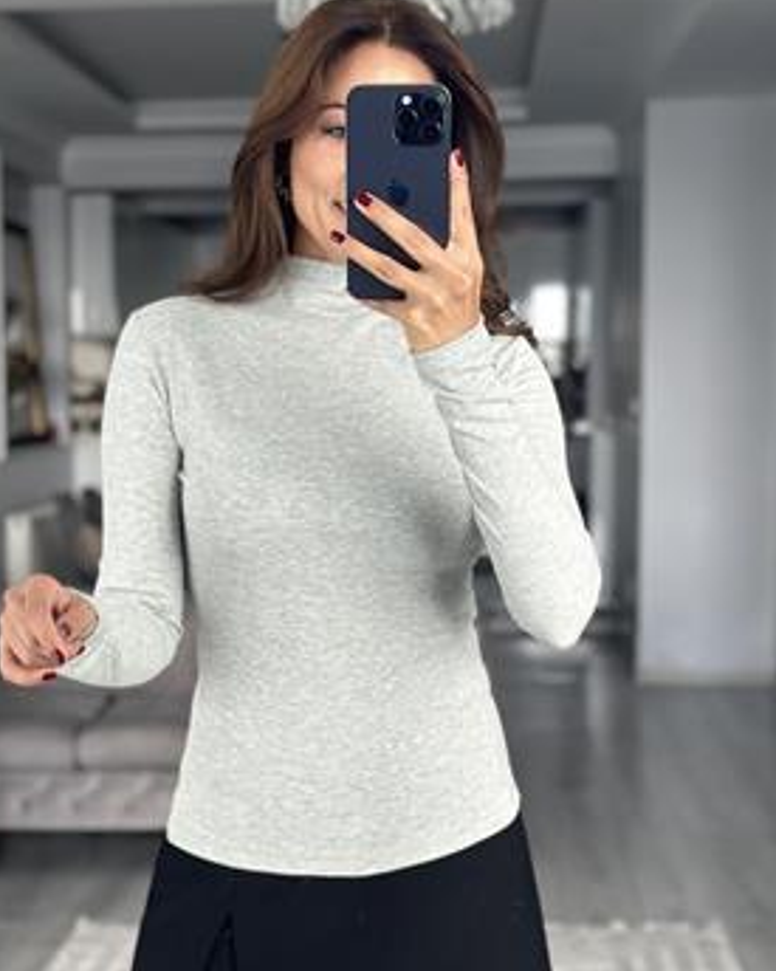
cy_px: 514
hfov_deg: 22.1
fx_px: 1982
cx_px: 322
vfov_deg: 27.5
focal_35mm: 69
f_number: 1.78
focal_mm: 6.86
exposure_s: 1/106
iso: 125
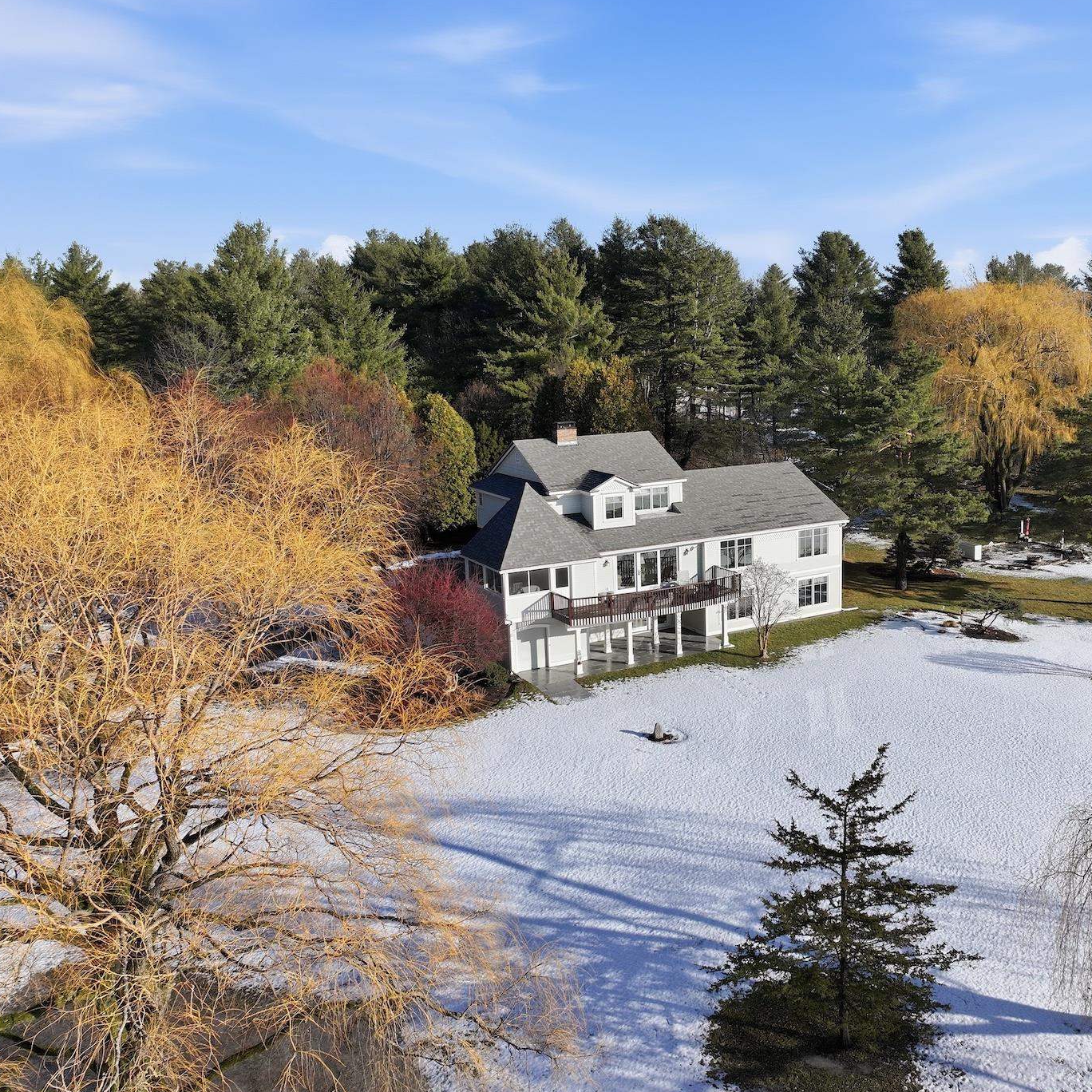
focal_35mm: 31
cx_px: 701
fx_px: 1106
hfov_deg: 51.8
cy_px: 536
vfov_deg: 52.5
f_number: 2.8
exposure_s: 1/2500
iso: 100
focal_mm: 12.3
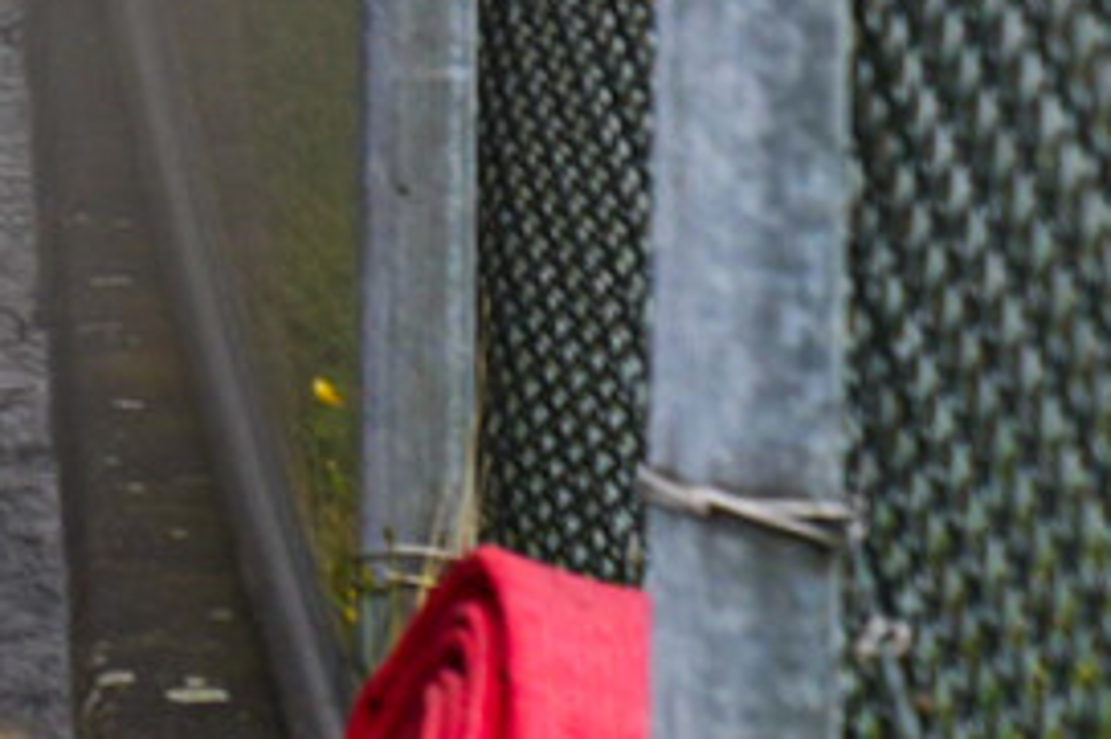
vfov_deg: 2.7
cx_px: -2328
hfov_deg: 4.0
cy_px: -1596
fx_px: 15266
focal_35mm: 495
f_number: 8
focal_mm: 70
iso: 125
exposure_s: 1/60
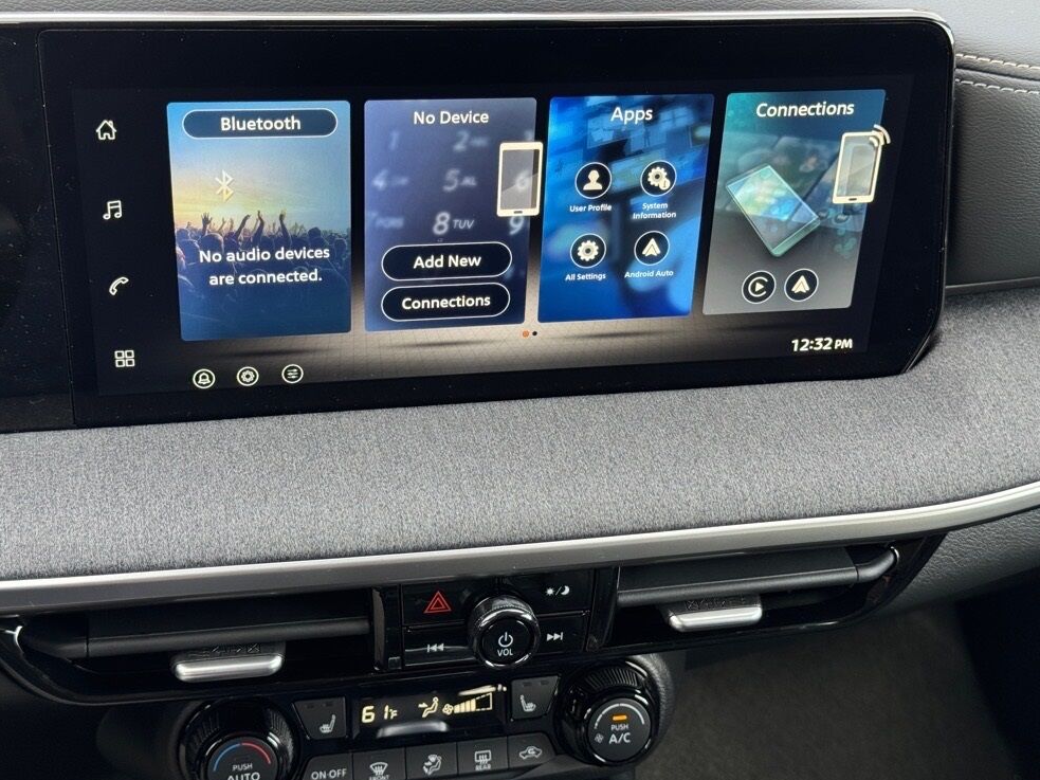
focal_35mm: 50
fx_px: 1502
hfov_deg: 38.2
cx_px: 507
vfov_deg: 29.1
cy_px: 389
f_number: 1.78
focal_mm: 6.76
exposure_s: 1/151
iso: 125
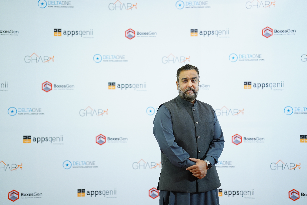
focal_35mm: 85
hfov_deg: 23.9
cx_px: 154
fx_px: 725
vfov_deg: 16.1
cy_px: 102
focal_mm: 85
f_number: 1.4
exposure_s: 1/250
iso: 1250
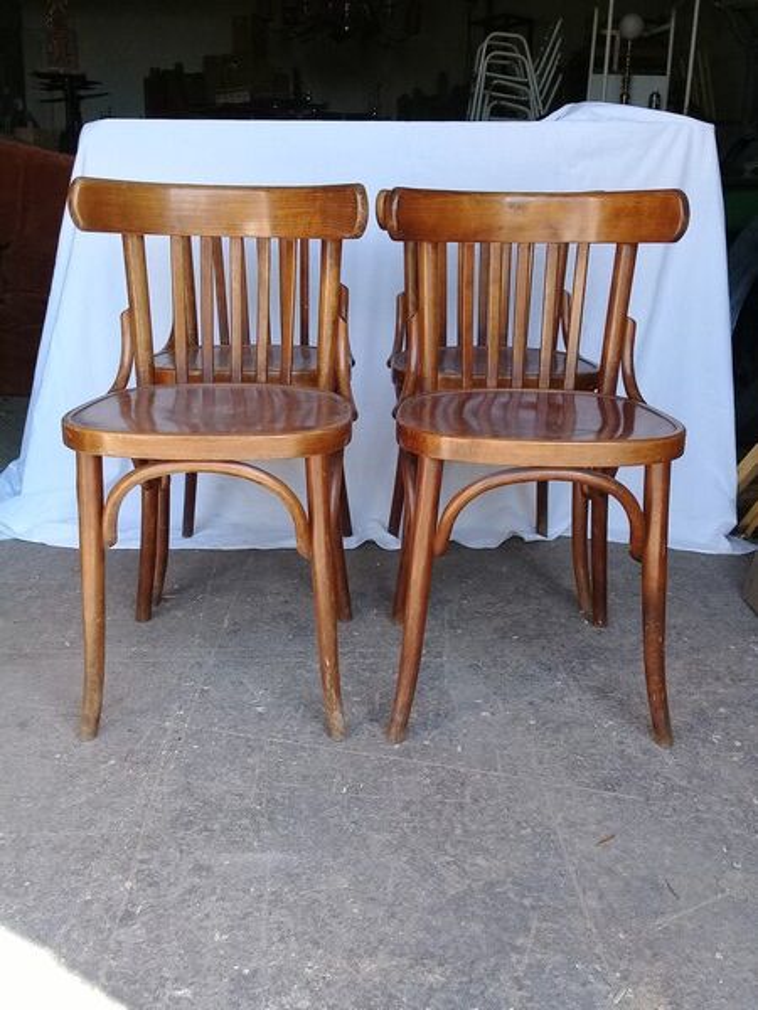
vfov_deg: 58.4
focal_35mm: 31
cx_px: 379
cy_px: 505
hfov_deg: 45.4
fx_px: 905
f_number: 2.2
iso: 50
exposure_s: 1/122
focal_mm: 3.3
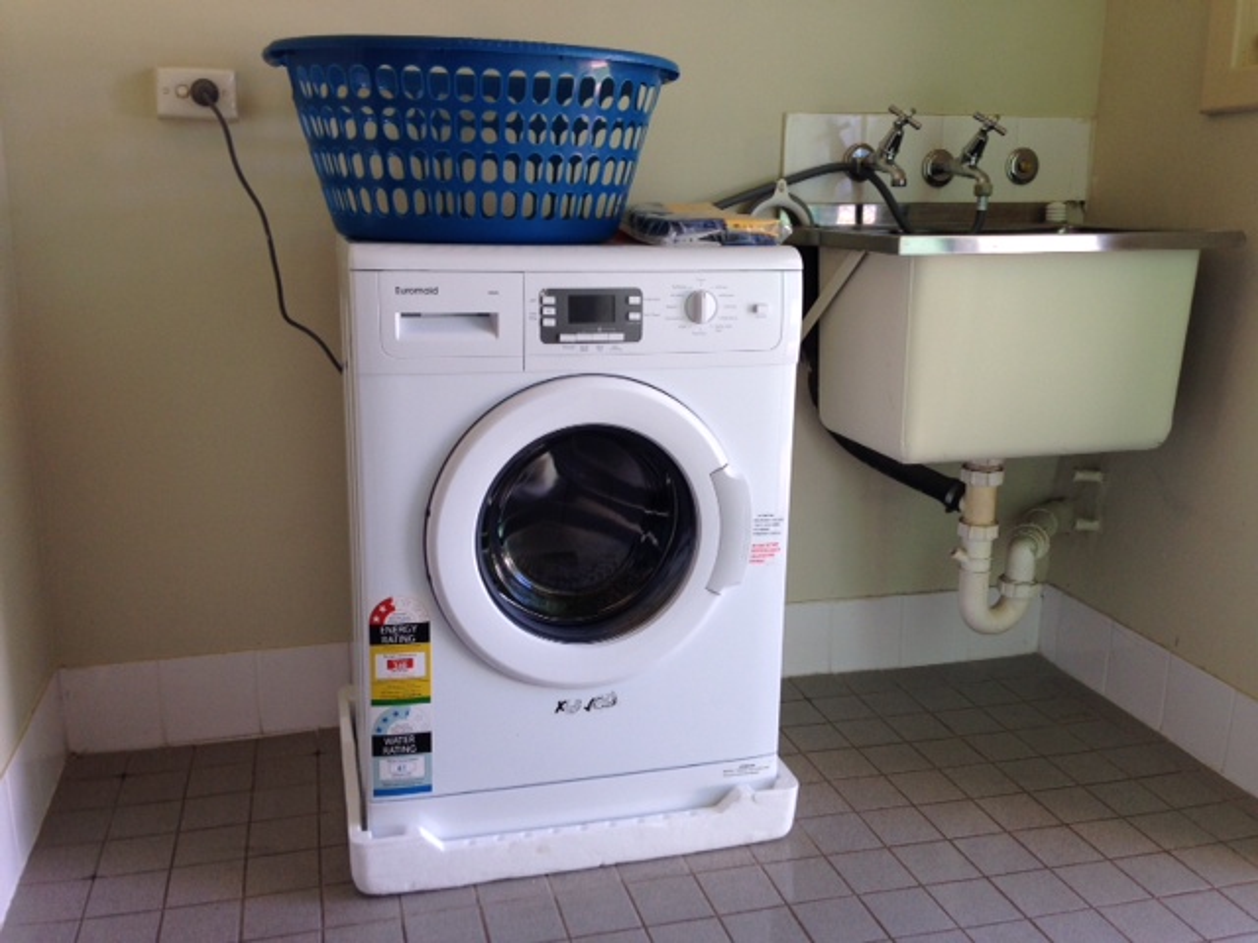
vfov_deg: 42.9
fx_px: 1199
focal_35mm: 33
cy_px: 472
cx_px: 629
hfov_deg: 55.4
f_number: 2.4
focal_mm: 4.12
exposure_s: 1/60
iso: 64
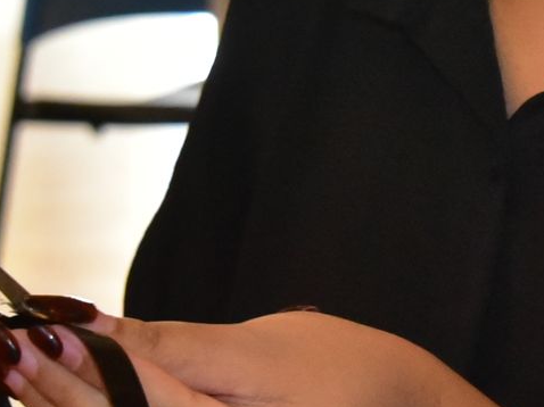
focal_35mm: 312
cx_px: 563
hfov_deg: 6.3
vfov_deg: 4.8
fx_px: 4901
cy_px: 5
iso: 8000
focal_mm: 62
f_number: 6.3
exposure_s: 1/100
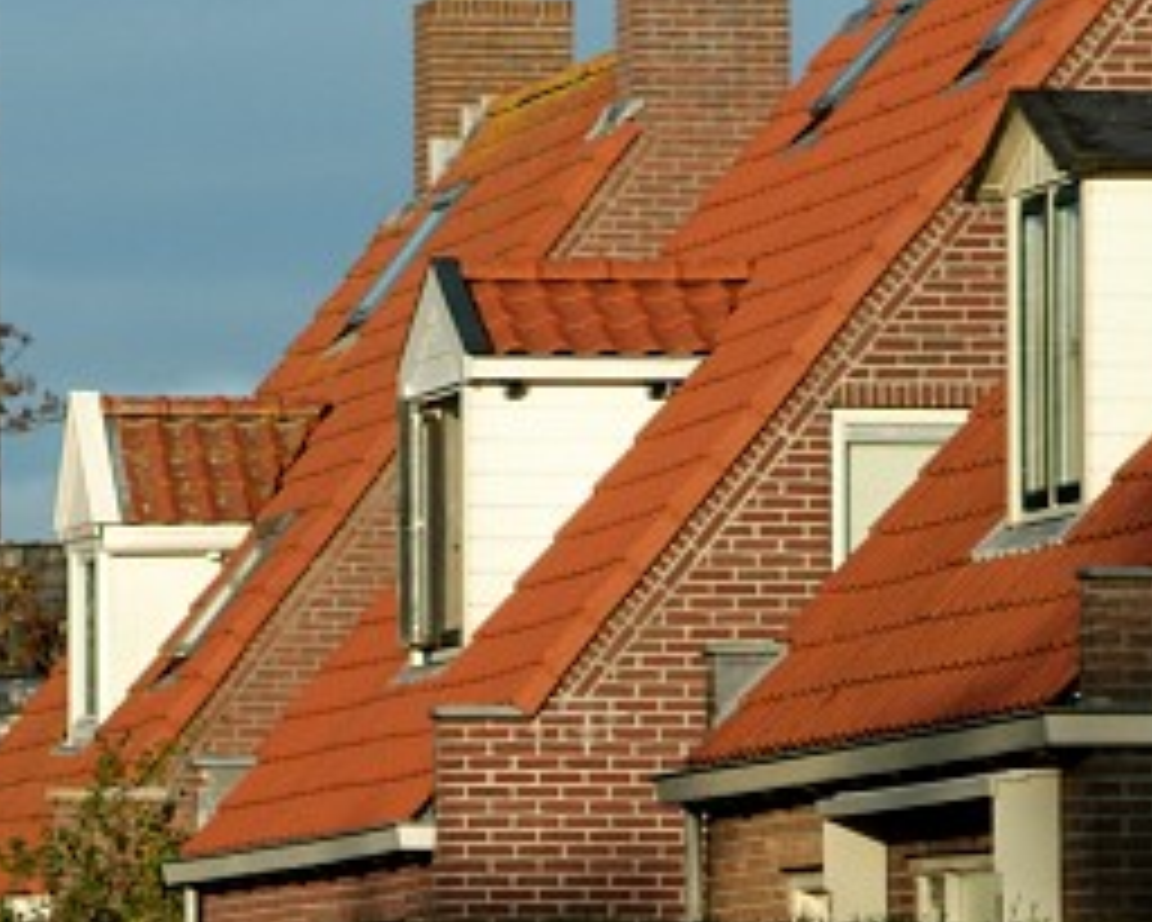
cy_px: 279
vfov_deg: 5.6
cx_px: 220
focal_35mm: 277
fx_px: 9448
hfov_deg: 7.0
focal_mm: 112
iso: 400
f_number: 4.5
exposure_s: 1/2000
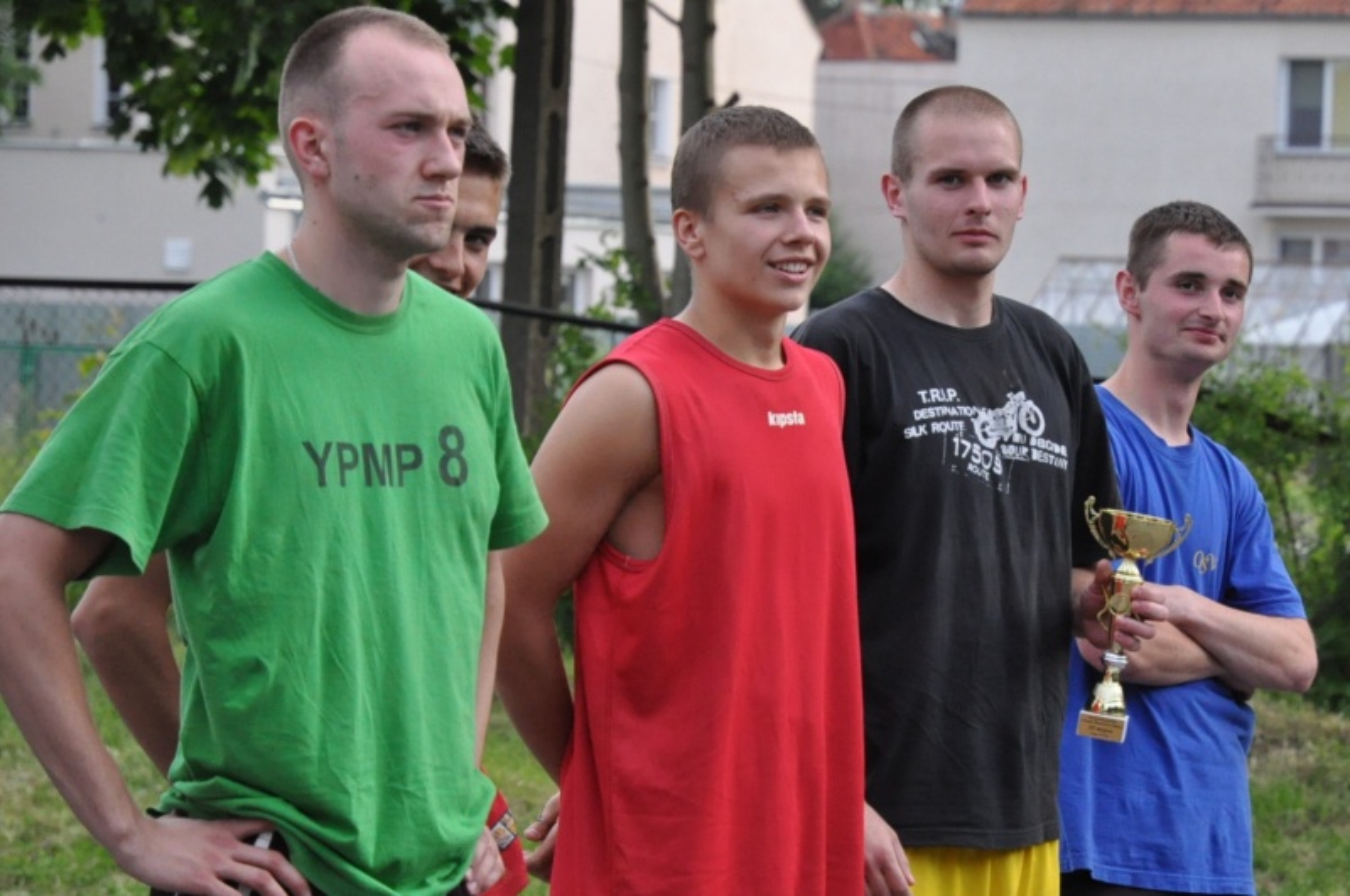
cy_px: 448
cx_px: 675
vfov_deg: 10.7
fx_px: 4774
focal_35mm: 128
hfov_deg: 16.1
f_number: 5.6
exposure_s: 1/1250
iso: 2000
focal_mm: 85
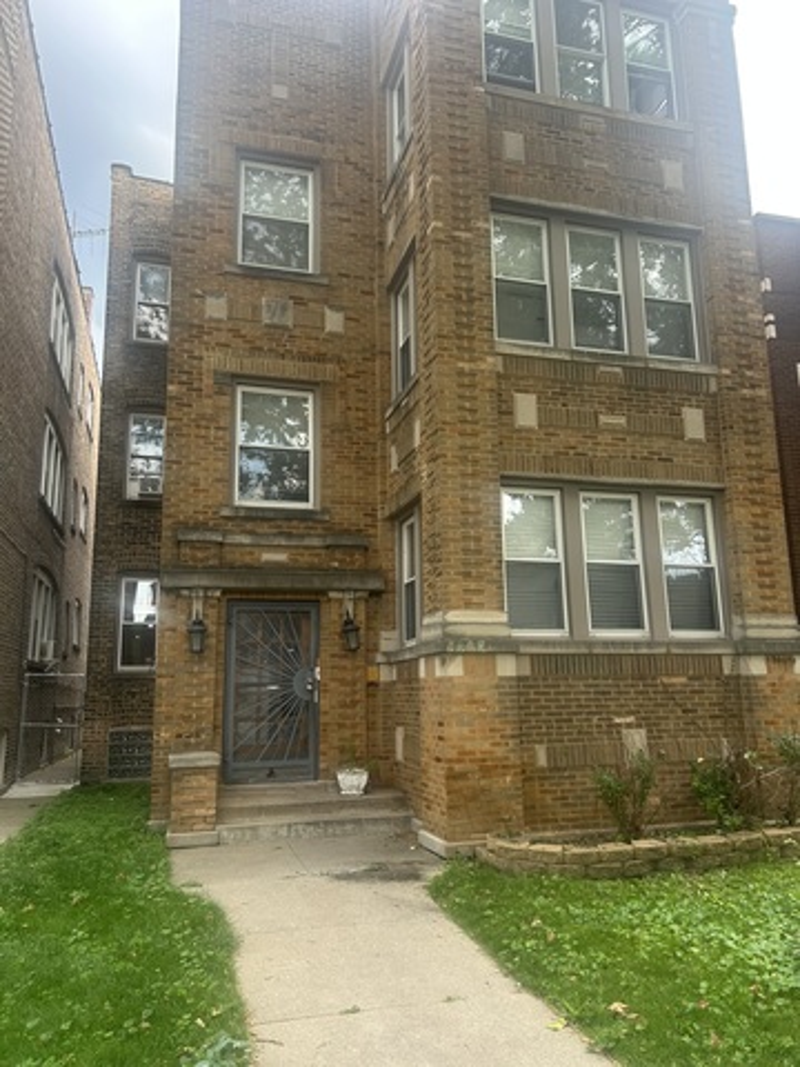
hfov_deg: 53.1
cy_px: 534
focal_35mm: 26
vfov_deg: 67.3
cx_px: 400
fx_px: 801
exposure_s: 1/256
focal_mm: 5.7
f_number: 1.5
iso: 40
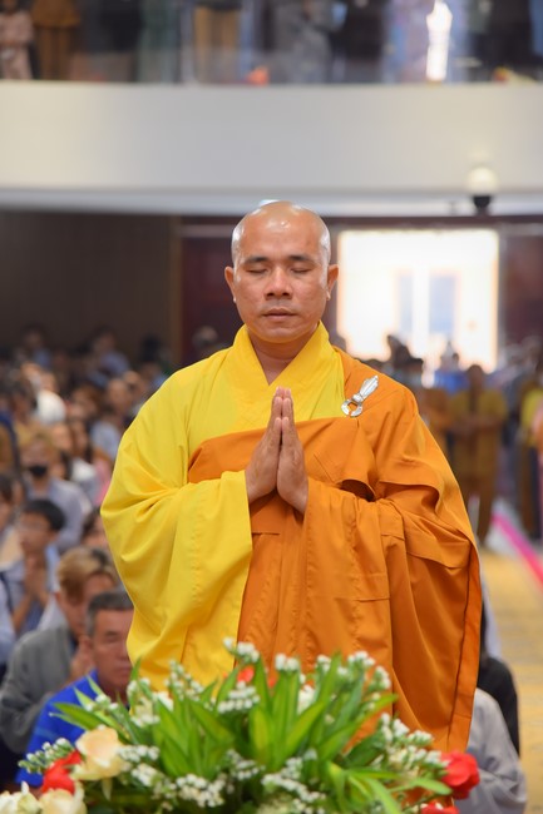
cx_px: 272
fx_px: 2716
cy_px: 407
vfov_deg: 17.1
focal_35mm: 120
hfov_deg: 11.4
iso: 1250
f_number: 4.5
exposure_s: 1/160
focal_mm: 120
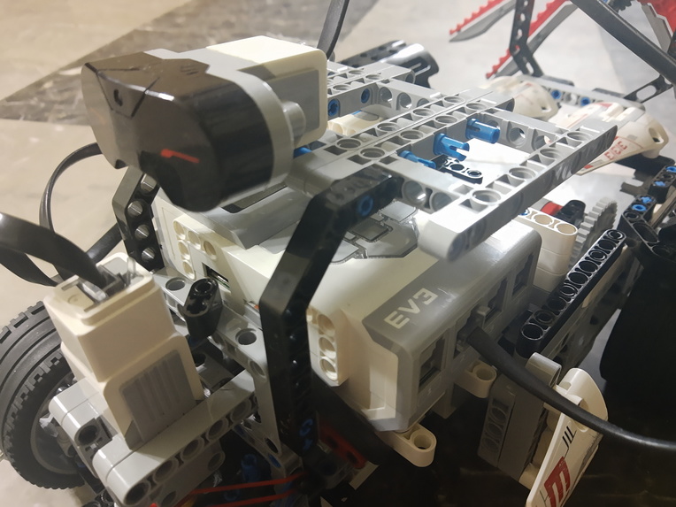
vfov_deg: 53.1
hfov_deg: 67.3
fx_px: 508
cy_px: 254
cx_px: 338
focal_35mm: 26
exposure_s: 1/24
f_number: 1.8
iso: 692
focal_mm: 3.95
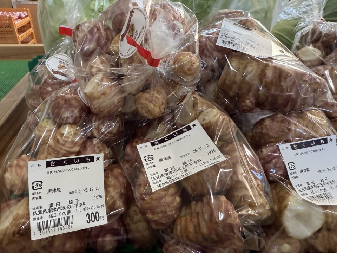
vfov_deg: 56.8
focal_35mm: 24
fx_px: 234
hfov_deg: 71.6
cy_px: 126
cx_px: 168
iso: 250
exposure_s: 1/120
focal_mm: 2.22
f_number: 2.2
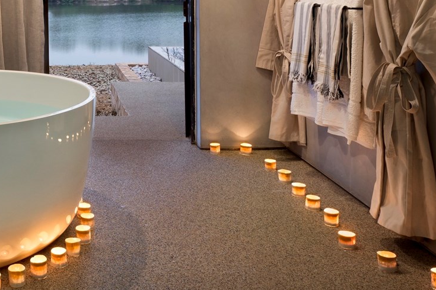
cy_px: -15
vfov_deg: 25.8
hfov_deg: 37.4
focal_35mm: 49
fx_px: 593
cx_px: 33
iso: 200
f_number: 9.5
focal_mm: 20
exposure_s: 4
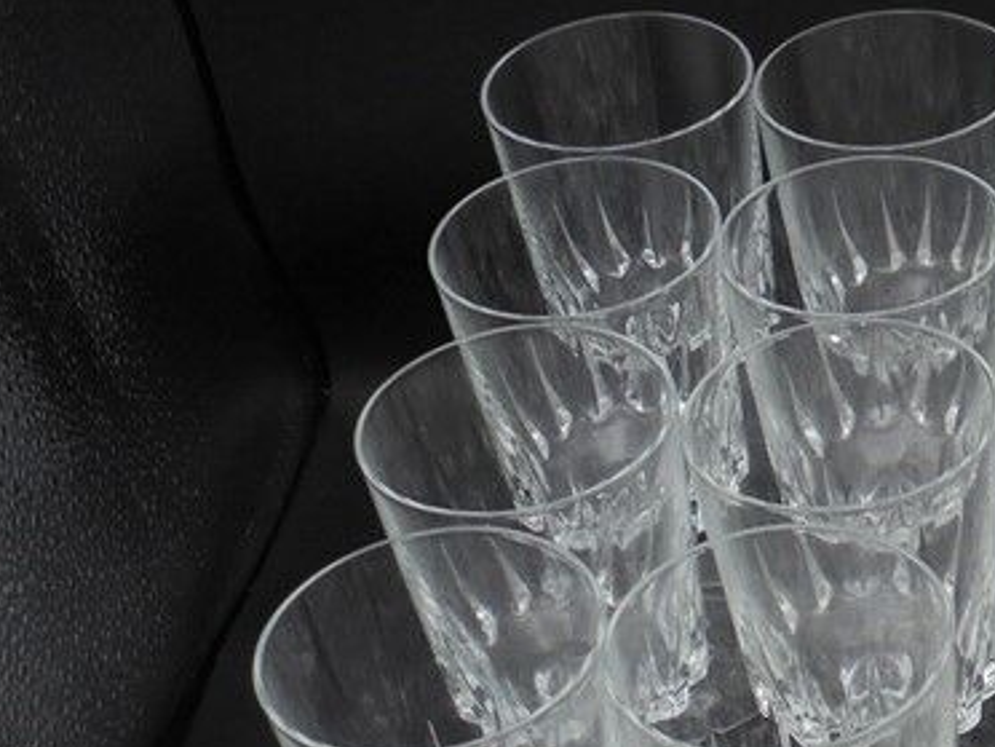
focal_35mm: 92
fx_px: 2644
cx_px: 1161
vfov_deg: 15.8
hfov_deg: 20.1
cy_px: 703
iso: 100
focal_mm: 6.9
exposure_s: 1/40
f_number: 4.2
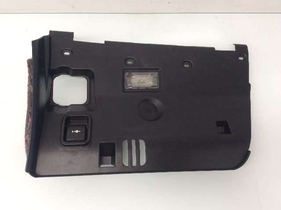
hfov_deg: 56.9
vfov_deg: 44.1
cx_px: 140
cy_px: 105
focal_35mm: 32
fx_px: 259
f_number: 2.4
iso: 32
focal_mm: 3.3
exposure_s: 1/24
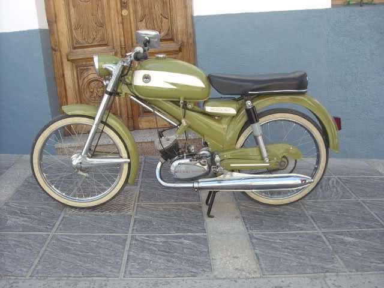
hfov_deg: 50.1
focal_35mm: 37
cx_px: 192
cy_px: 144
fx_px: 410
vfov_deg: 38.7
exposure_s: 1/250
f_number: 2.7
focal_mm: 6.2
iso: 80
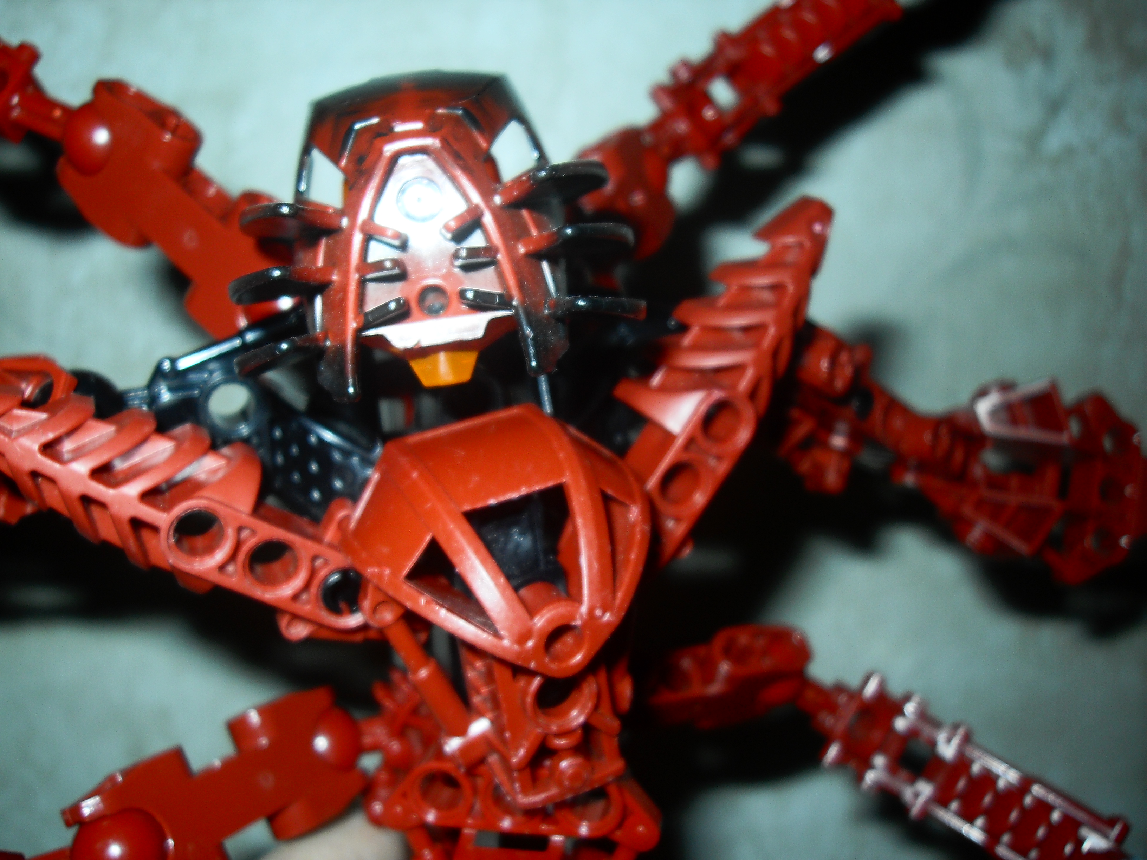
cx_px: 574
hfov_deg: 50.1
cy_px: 430
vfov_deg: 38.7
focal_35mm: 37
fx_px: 1226
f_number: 2.8
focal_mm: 6.3
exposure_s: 1
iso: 100
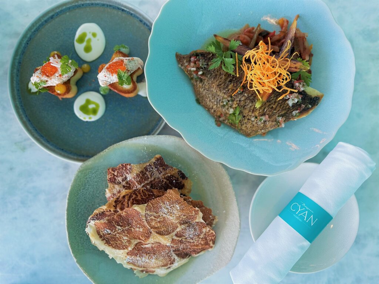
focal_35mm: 24
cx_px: 190
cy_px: 142
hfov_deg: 71.6
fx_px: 263
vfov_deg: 56.8
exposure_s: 1/50
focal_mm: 6.86
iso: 125
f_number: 1.78
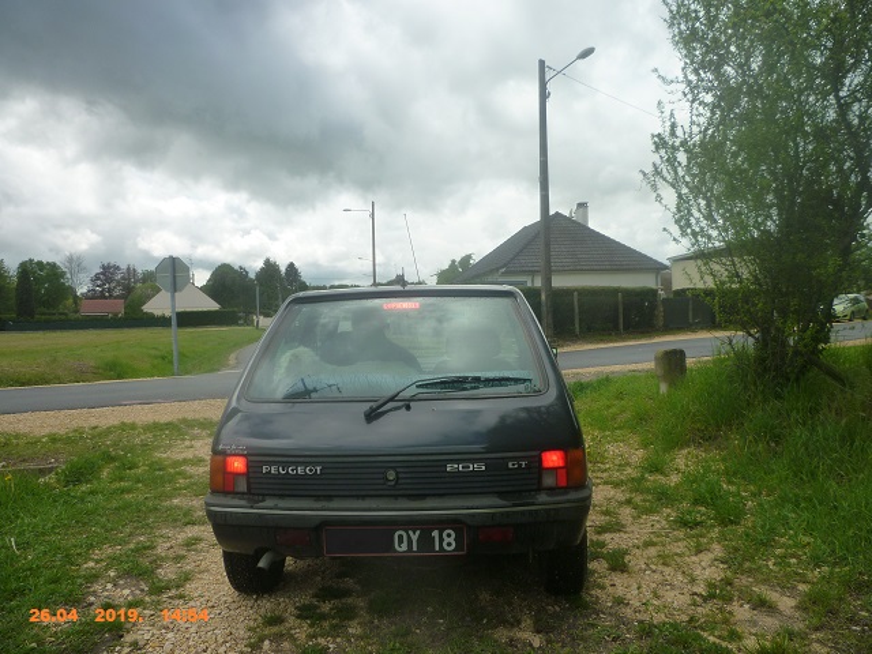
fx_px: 731
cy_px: 327
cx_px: 436
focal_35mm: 29
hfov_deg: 61.7
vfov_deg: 48.2
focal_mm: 5.2
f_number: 4
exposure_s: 1/500
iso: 125
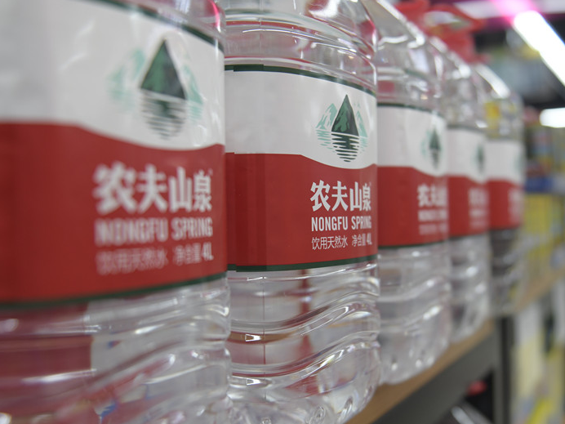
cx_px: 298
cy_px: 210
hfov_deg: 46.8
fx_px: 653
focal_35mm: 40
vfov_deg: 36.0
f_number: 2.8
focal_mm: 24
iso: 500
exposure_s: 1/250
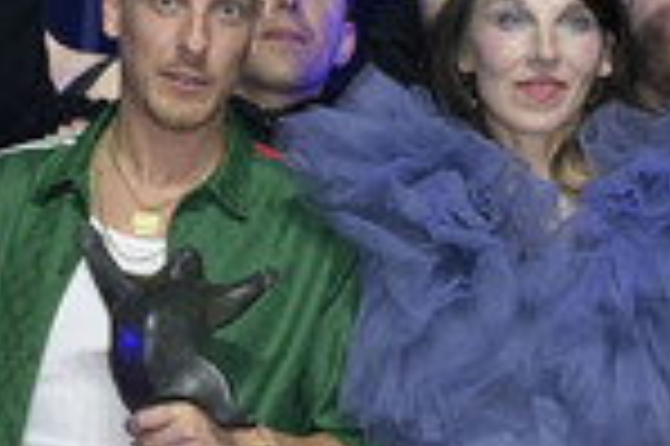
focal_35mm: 200
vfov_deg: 6.8
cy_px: 338
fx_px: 3718
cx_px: -34
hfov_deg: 10.2
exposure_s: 1/80
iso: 800
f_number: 5.6
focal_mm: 66
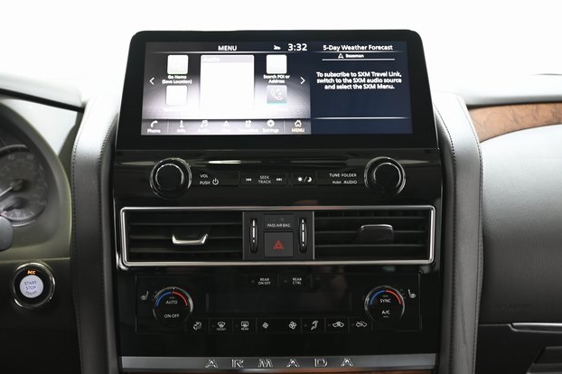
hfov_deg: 53.2
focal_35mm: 36
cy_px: 187
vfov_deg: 36.8
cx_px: 284
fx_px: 562
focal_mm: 35
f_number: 4
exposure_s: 1/8
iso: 640
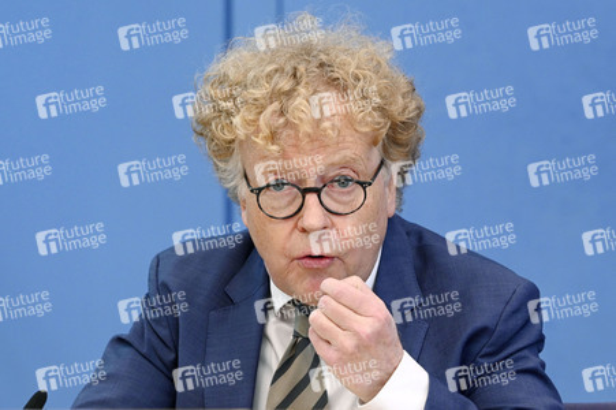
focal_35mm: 160
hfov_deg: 12.8
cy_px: 205
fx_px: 2736
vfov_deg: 8.6
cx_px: 308
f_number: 5.6
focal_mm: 160
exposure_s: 1/500
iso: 3200
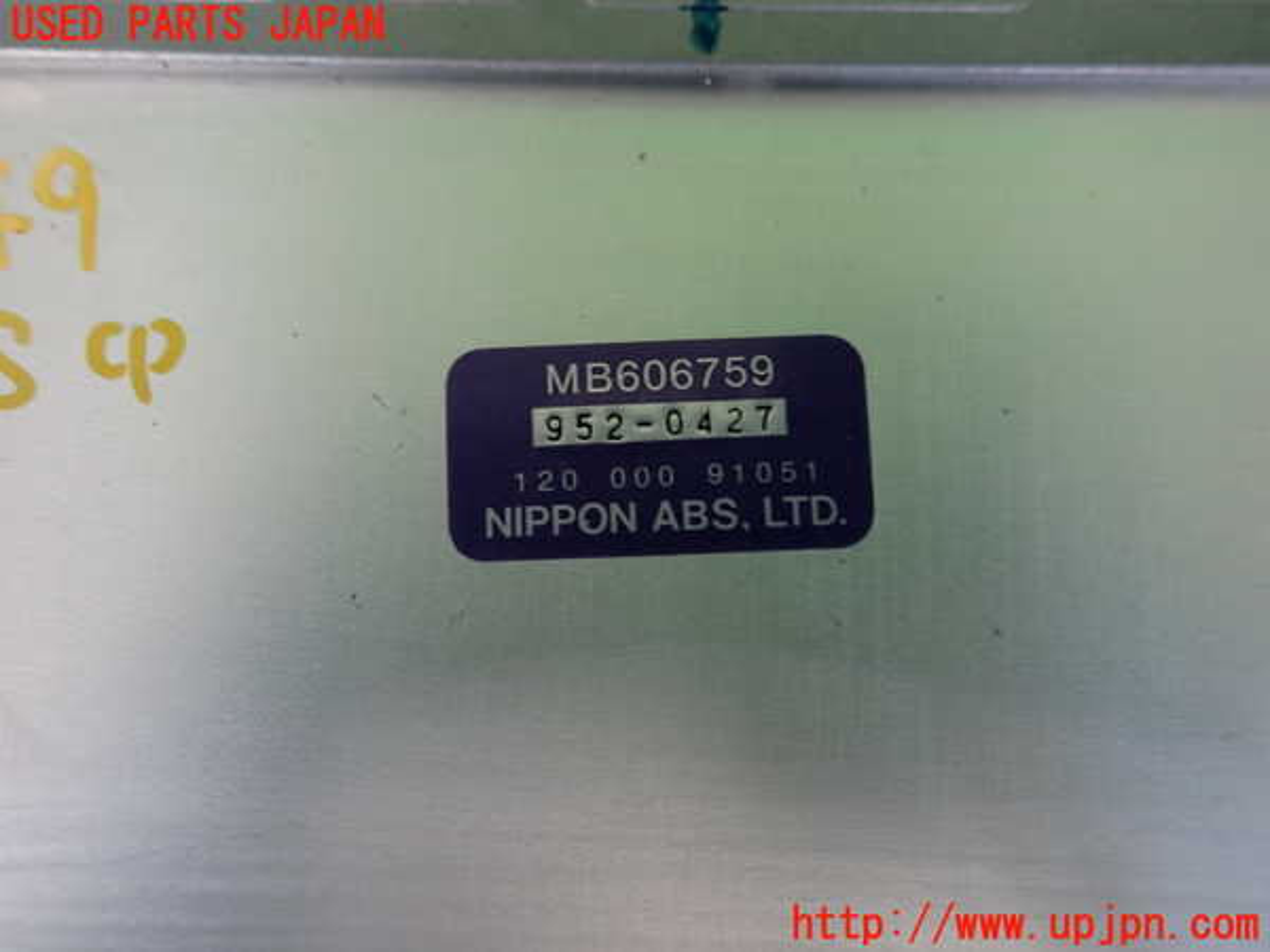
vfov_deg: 54.9
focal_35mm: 25
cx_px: 635
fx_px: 917
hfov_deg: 69.4
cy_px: 476
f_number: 2
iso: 200
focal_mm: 4.5
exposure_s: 1/40
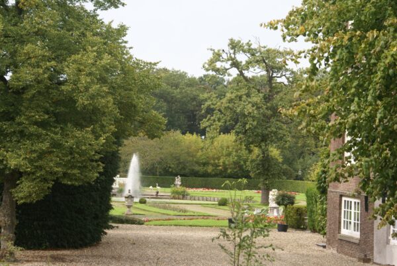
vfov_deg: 13.1
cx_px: 198
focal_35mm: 105
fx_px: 1160
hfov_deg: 19.4
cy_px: 133
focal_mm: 70
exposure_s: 1/125
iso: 100
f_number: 6.3
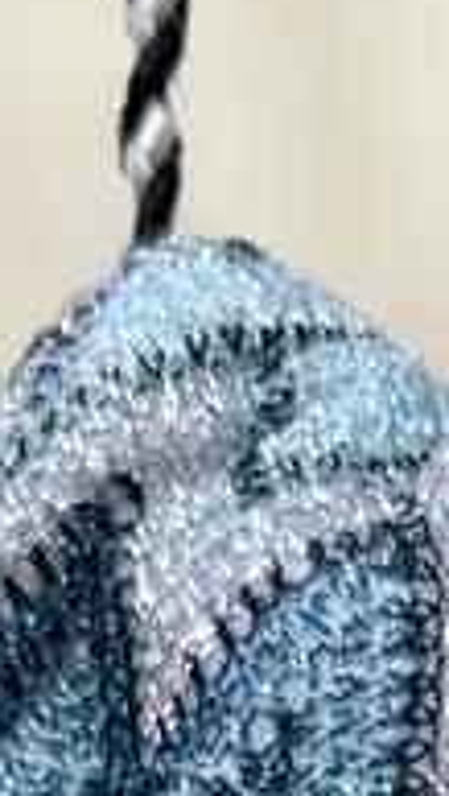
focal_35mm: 203
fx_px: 4284
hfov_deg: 5.8
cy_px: 2141
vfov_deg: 9.1
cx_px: 929
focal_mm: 6.76
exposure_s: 1/715
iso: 80
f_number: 1.78
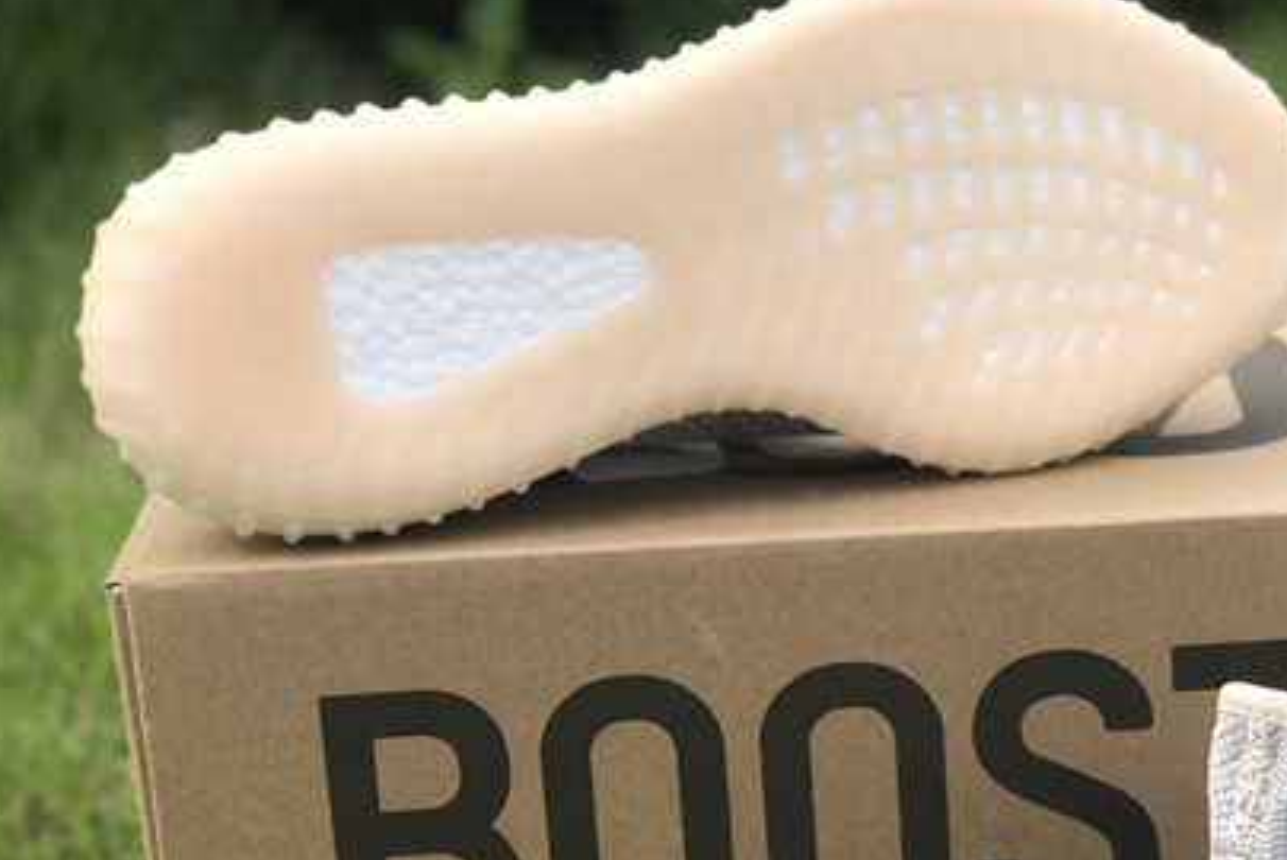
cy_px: 807
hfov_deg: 20.4
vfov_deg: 13.7
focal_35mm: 99
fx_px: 3542
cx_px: 1003
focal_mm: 6
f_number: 2.4
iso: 16
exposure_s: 1/214
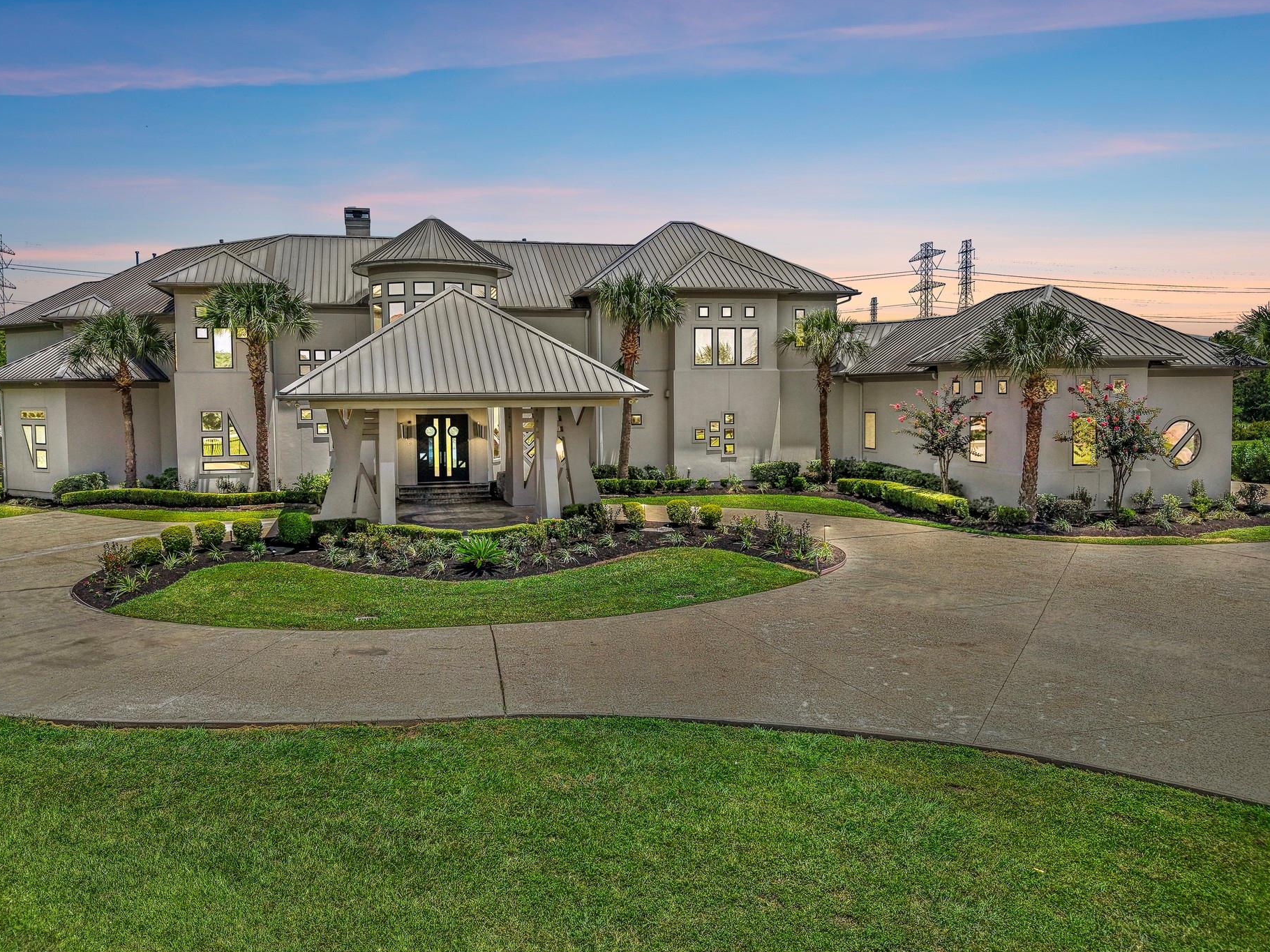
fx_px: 991
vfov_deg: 51.4
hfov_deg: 65.3
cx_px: 606
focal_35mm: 27
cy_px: 482
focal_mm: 8.67
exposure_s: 1/3200
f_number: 1.8
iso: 120
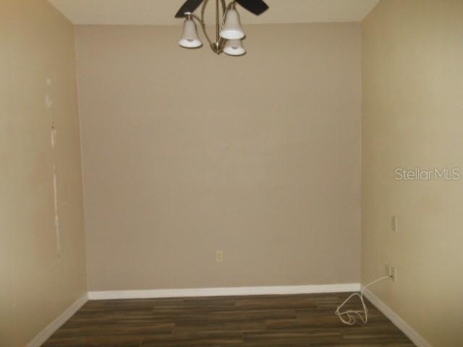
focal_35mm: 25
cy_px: 174
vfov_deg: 54.9
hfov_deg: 69.4
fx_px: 334
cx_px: 232
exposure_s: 1/25
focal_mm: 4.5
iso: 250
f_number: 3.2
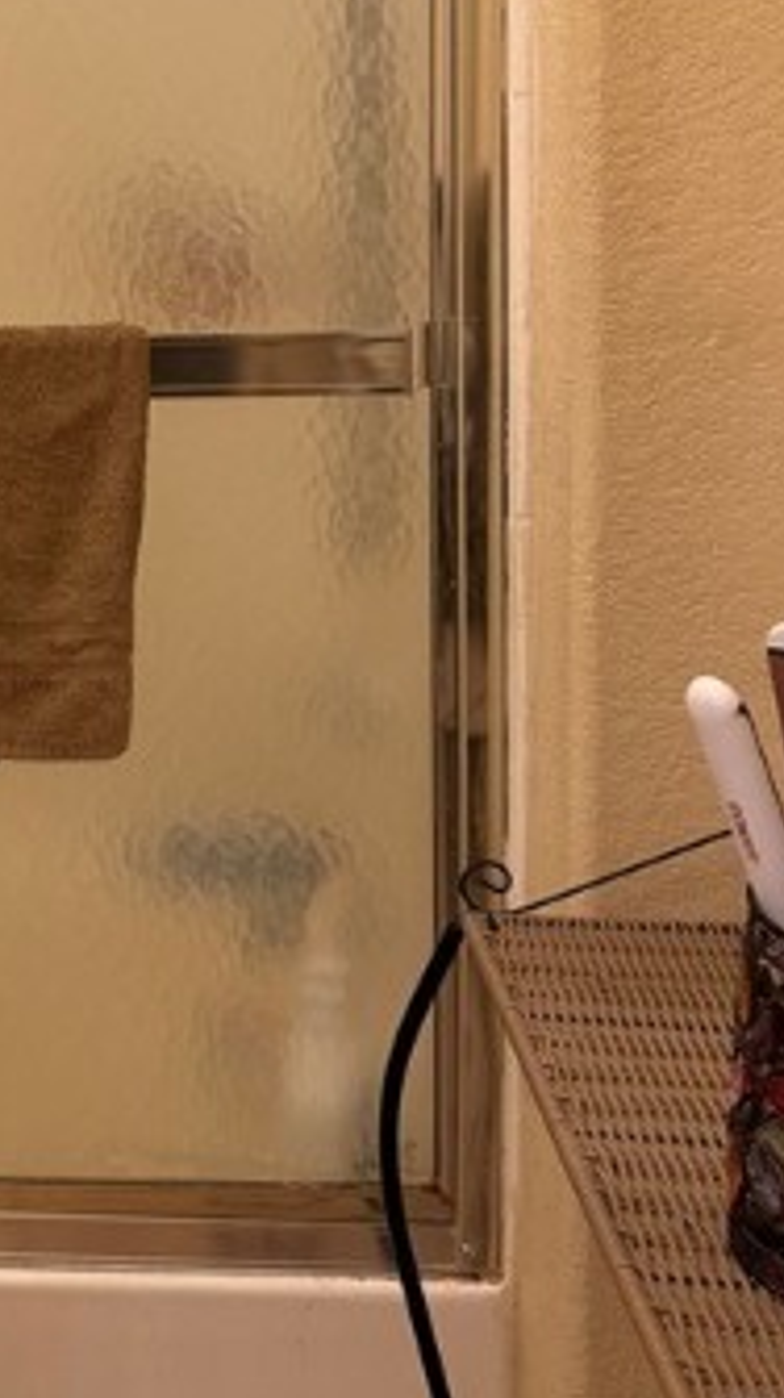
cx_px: -250
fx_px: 2221
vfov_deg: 34.2
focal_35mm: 60
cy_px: 342
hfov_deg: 18.5
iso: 200
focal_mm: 6.76
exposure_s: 1/120
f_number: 1.78
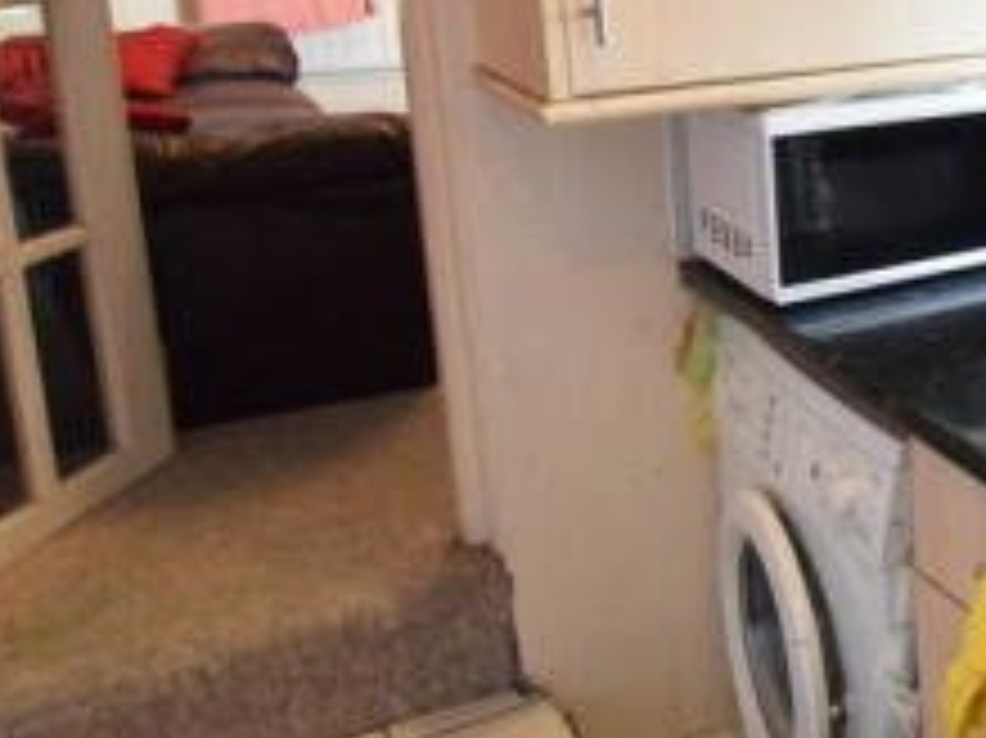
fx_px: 1350
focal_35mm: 47
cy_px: 142
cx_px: 1416
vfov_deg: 29.8
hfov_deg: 28.7
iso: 6400
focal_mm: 11
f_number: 5.6
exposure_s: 1/125
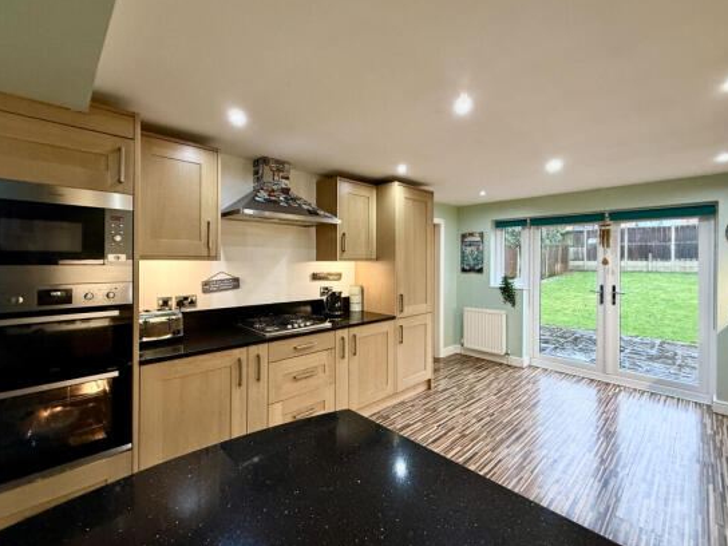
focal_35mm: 15
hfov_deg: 98.2
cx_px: 365
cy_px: 286
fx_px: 315
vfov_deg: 81.7
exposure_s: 1/50
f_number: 2.2
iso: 400
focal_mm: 2.22
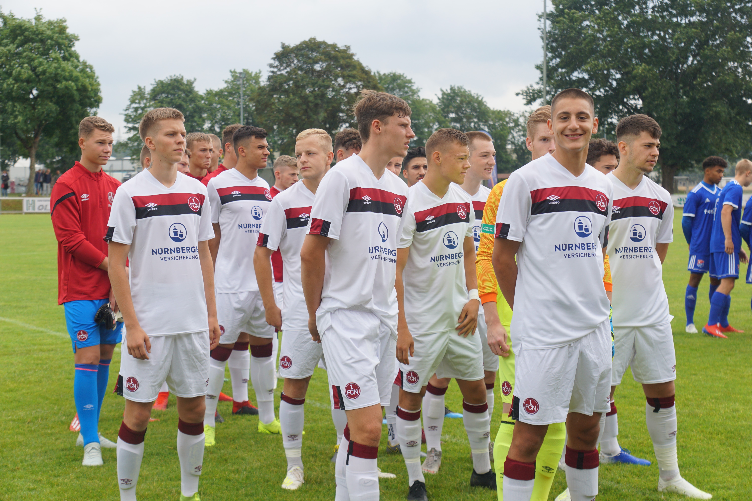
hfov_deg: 29.9
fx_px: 1410
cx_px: 376
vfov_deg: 20.2
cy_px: 250
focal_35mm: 68
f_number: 4
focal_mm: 45
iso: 100
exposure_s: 1/250
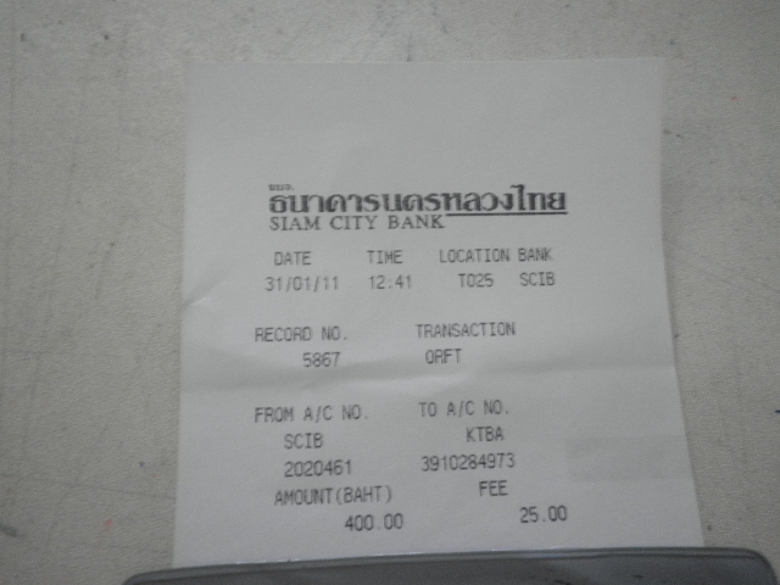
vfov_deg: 45.4
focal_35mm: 31
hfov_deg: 58.4
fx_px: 699
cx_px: 390
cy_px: 292
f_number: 2.8
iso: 160
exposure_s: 1/8
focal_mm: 5.5
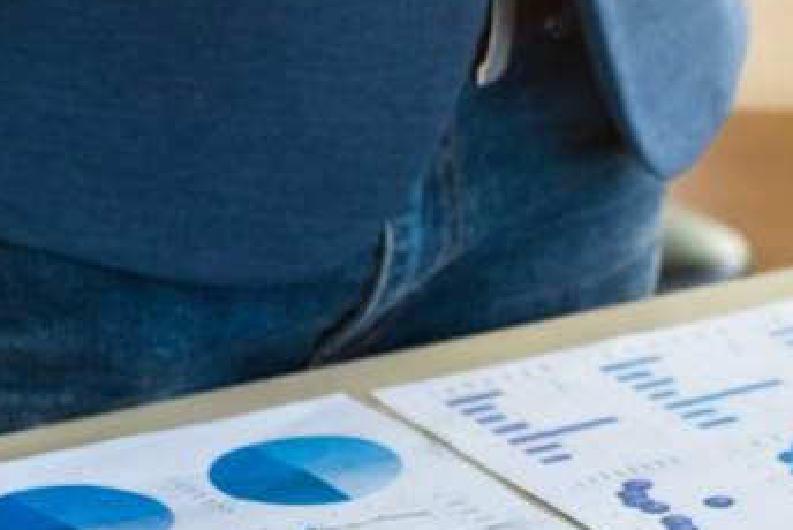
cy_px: 370
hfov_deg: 8.5
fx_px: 5313
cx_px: 627
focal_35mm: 241
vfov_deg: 5.7
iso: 640
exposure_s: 1/160
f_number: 4
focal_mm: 55
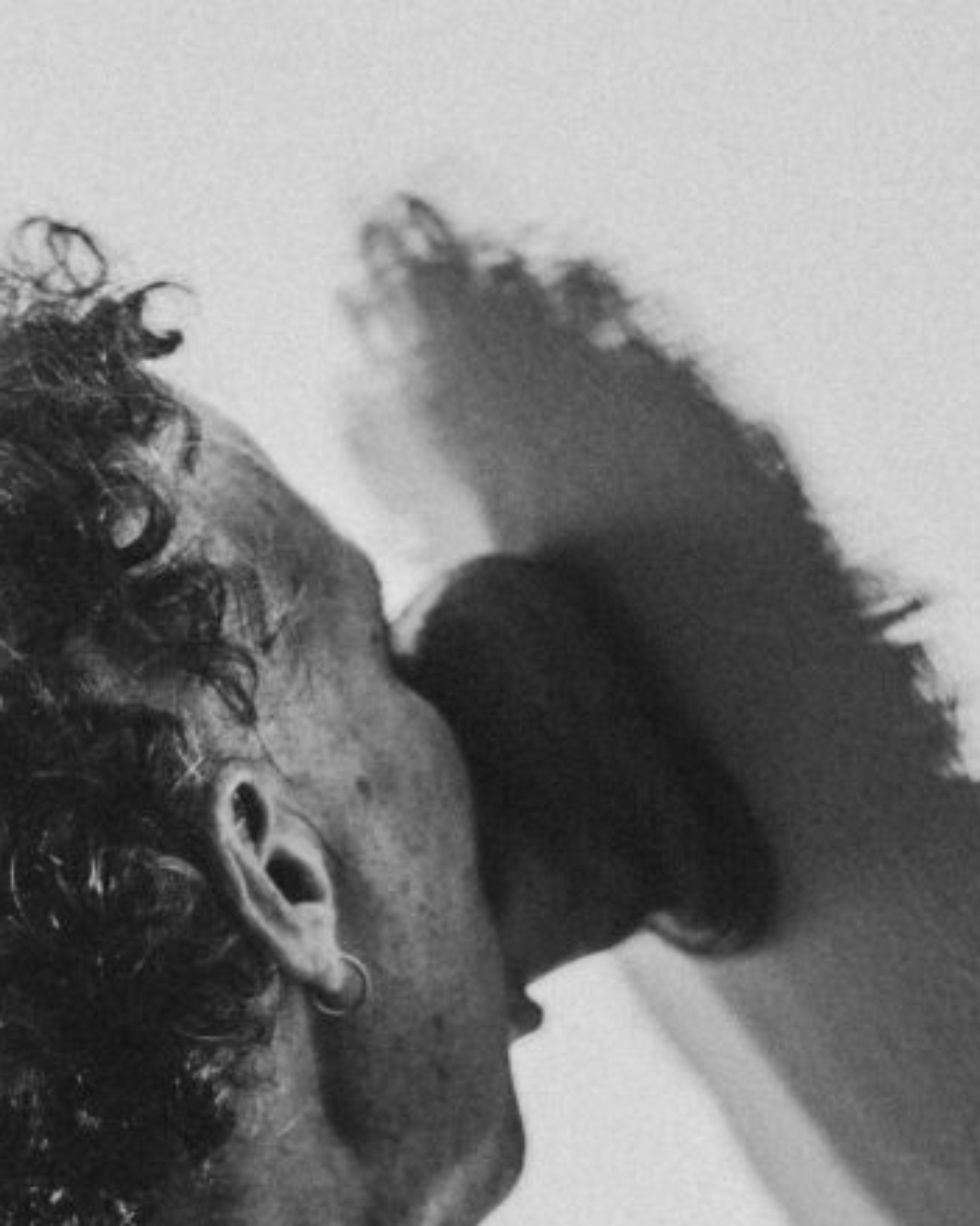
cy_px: 1229
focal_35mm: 207
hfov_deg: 7.4
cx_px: -36
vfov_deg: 9.3
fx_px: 7507
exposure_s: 1/125
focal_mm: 56
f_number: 1.2
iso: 2000
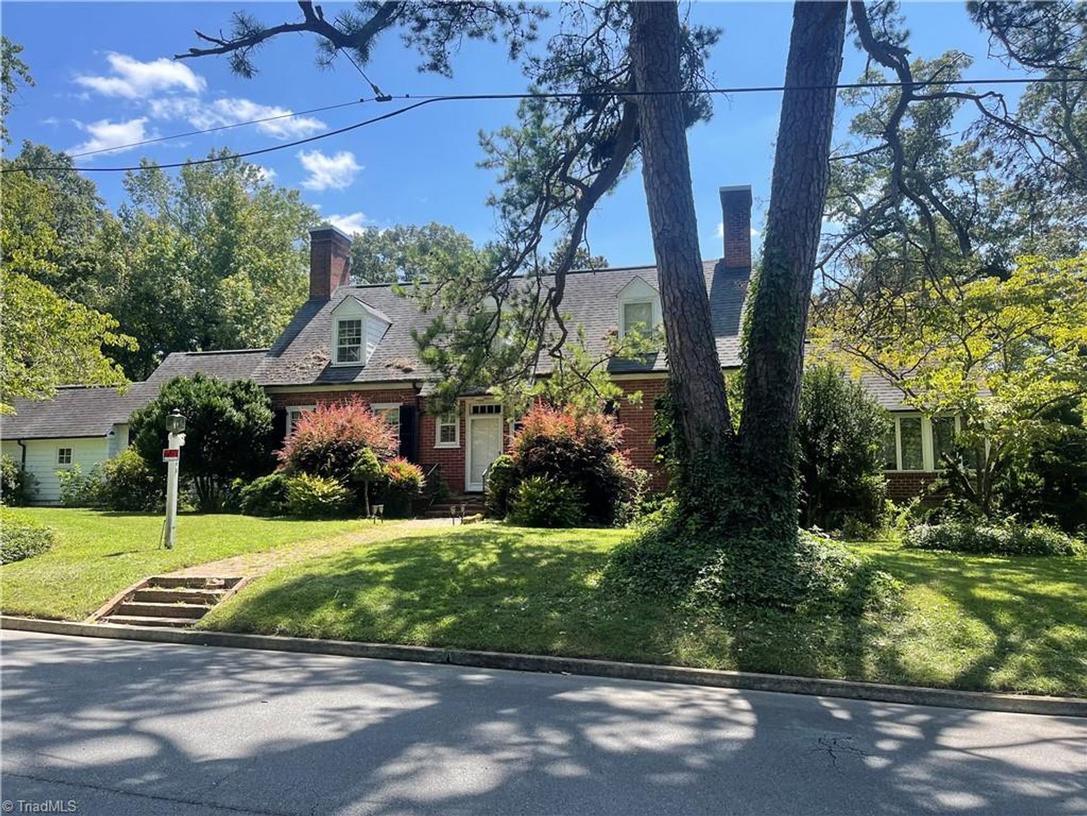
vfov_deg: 54.9
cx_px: 544
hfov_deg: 69.4
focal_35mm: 25
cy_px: 408
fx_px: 785
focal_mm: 5.1
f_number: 1.6
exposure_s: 1/1212
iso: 32
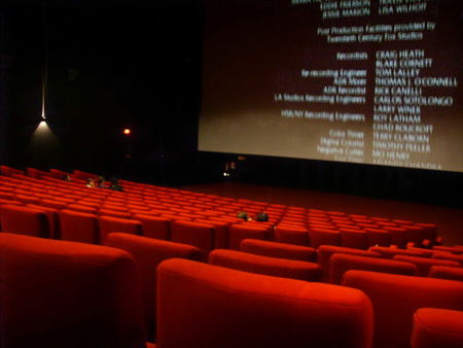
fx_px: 522
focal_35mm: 39
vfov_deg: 36.9
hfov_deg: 47.8
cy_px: 174
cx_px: 232
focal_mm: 6.6
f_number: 3.5
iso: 150
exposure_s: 1
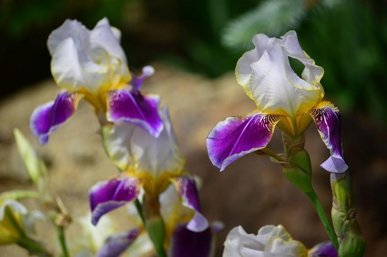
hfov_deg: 12.5
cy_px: 128
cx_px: 194
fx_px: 1772
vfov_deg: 8.3
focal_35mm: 165
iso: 100
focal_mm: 110
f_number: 4.5
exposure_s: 1/400
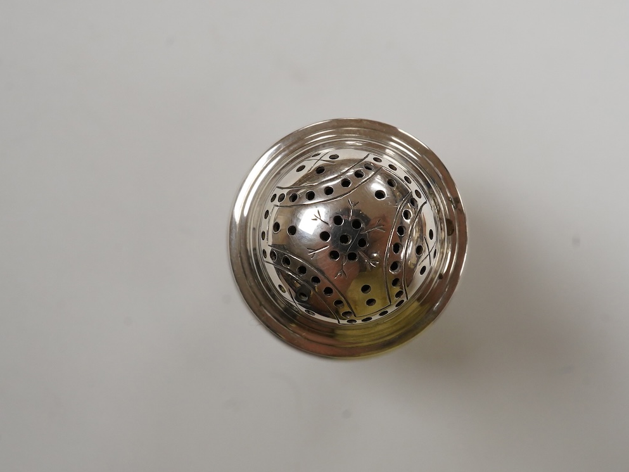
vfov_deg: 29.7
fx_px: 890
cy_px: 236
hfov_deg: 38.9
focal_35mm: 49
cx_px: 322
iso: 2500
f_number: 16
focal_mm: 30
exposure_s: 1/160
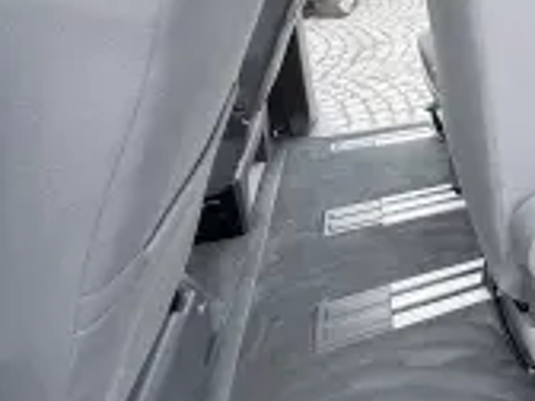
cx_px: 564
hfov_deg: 47.0
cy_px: 45
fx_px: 464
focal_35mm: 30
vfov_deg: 43.1
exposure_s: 1/121
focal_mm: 2.22
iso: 64
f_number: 2.2
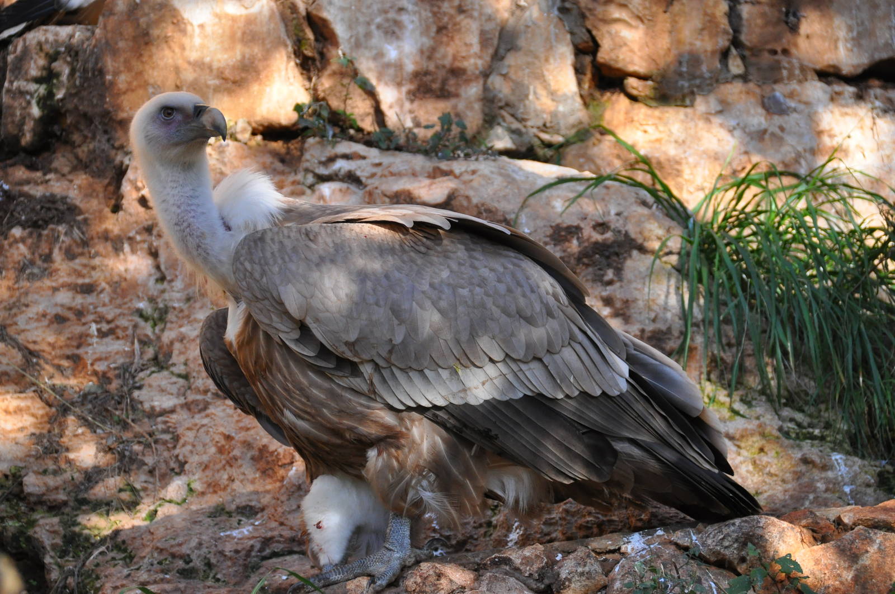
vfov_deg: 5.5
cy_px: 297
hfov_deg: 8.3
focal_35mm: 248
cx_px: 448
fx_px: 6146
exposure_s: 1/640
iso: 1000
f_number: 5.6
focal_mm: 165
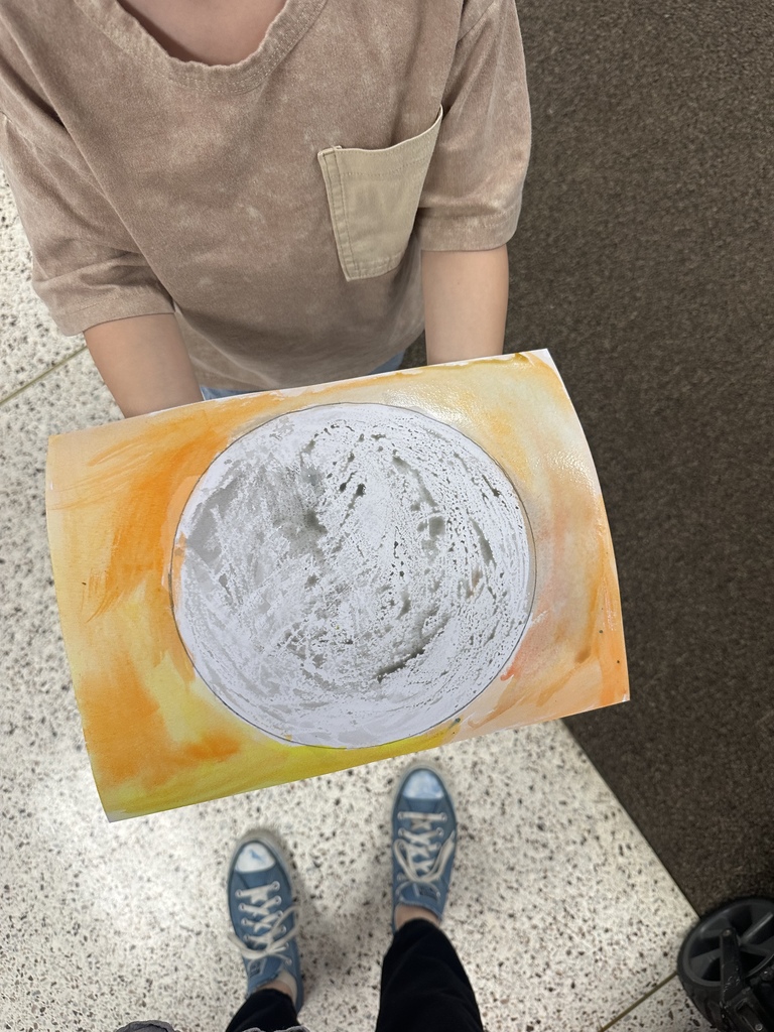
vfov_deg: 71.6
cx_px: 387
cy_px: 516
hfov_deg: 56.8
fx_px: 716
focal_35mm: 24
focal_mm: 6.86
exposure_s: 1/120
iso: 200
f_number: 1.78
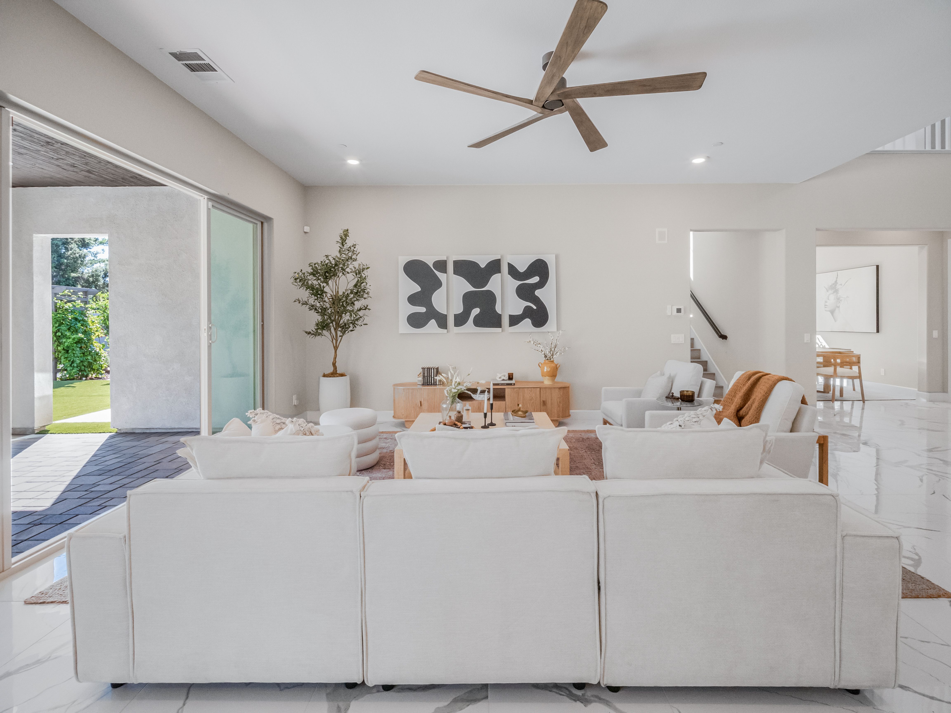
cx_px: 476
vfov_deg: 85.7
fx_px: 385
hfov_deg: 102.1
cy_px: 356
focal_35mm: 14
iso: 640
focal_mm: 7
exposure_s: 1/60
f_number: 7.1
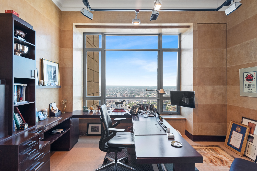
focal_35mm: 17
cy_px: 86
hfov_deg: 93.3
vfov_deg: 70.5
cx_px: 128
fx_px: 121
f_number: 8
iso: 500
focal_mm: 17
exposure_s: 1/13
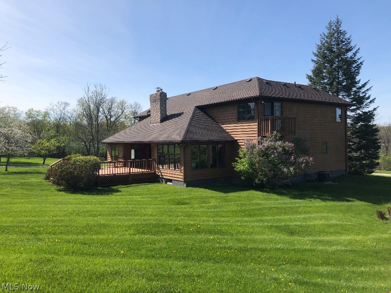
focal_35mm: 28
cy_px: 146
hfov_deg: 63.4
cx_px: 196
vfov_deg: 49.7
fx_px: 316
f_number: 1.8
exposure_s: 1/2024
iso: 20
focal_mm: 3.99
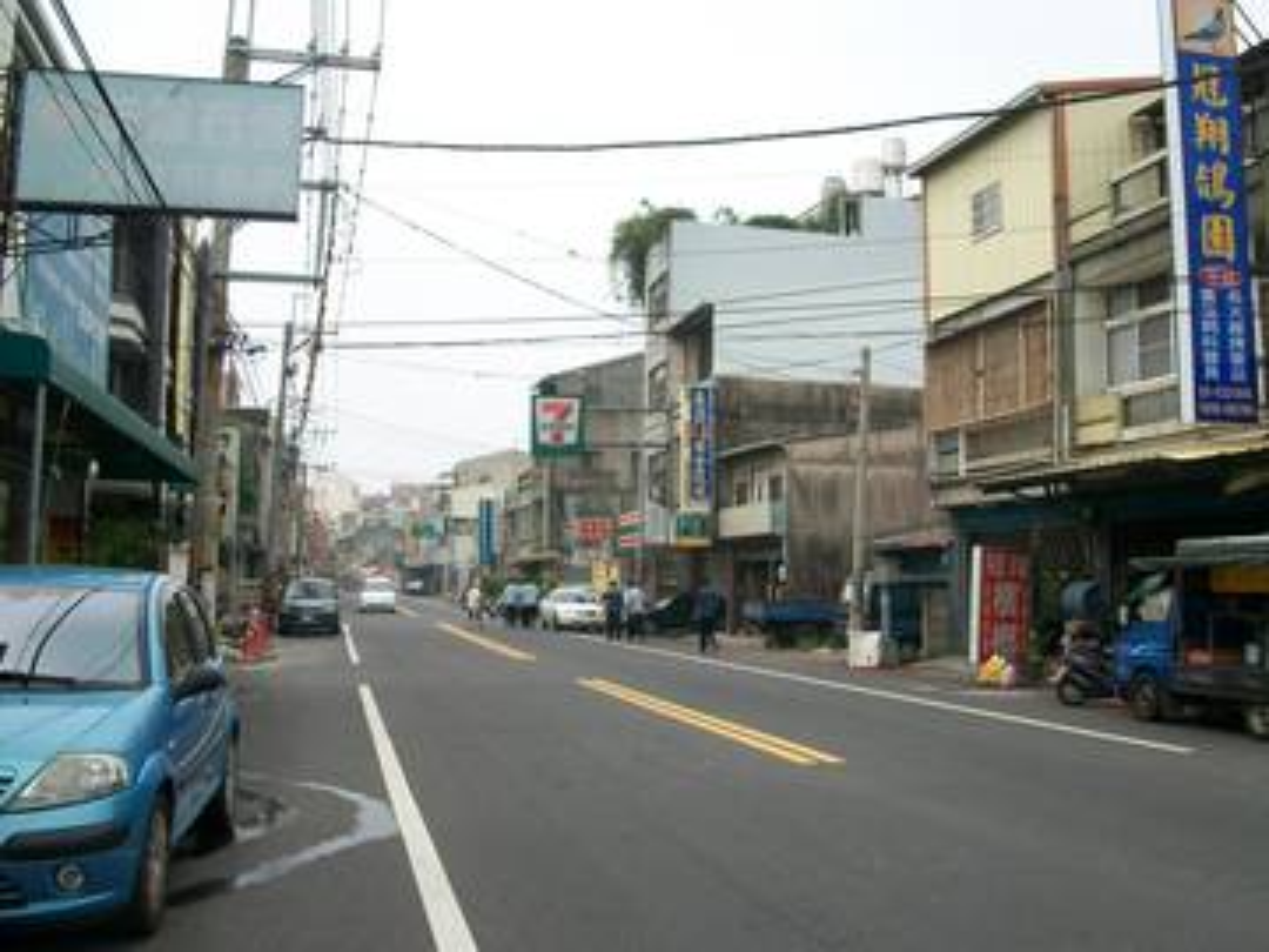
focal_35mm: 34
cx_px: 634
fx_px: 1246
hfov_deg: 54.0
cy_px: 476
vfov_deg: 41.8
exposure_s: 1/250
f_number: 5.5
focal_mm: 5.7
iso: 80
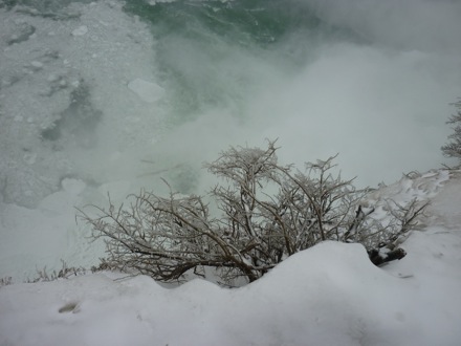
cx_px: 230
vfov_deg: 42.9
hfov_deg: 55.4
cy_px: 173
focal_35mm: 33
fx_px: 439
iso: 80
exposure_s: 1/400
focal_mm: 5.5
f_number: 2.8
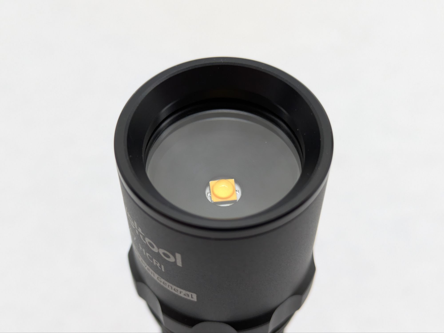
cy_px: 166
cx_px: 222
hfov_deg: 37.5
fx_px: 654
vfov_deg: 28.6
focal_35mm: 51
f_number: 1.89
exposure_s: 1/120
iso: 80
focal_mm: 5.43
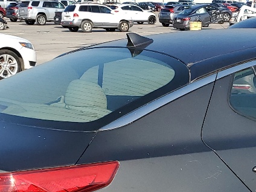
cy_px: 219
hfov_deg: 19.6
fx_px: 725
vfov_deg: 14.7
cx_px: 232
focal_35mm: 98
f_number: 1.5
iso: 50
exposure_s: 1/2500
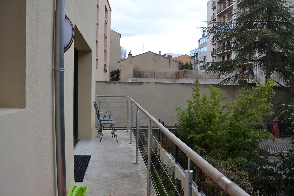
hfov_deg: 67.4
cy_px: 98
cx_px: 147
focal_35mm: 27
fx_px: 221
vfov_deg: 47.9
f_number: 5.6
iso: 110
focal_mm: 18
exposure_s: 1/125
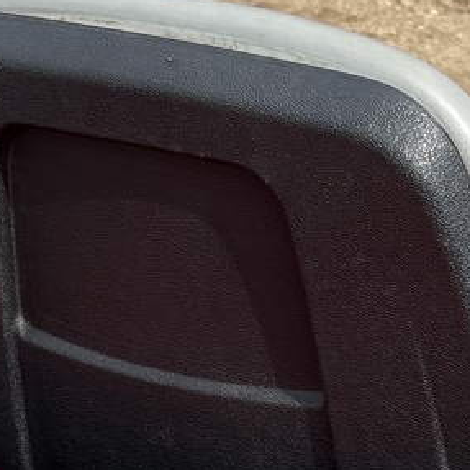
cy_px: 990
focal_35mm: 183
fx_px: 2811
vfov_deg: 8.9
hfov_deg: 9.6
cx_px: 301
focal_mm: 5.96
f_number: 1.6
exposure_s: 1/1667
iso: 50
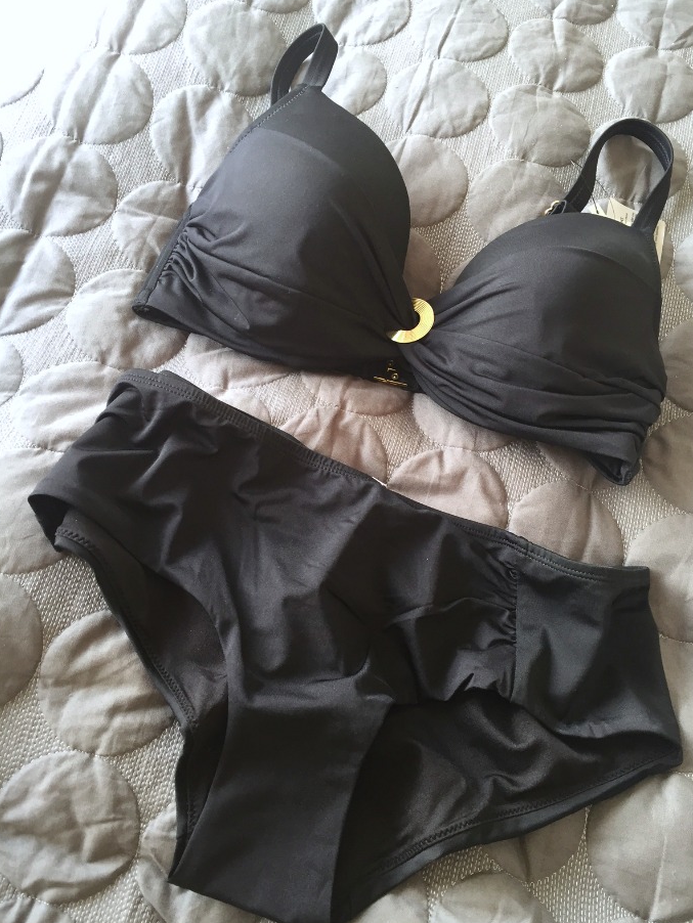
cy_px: 460
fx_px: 800
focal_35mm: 30
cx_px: 355
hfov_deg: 46.8
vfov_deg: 60.0
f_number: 2.2
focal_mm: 4.15
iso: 40
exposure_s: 1/33
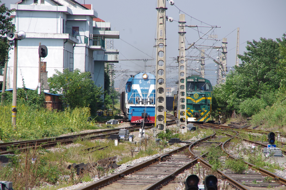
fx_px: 1603
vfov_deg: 6.8
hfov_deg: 10.2
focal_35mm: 202
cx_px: 143
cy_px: 95
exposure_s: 1/200
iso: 100
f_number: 9
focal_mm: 135
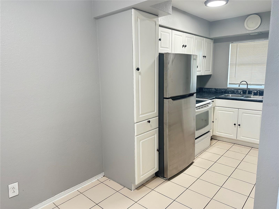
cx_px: 140
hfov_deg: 71.6
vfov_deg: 56.8
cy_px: 104
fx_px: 193
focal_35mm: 24
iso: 250
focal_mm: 6.86
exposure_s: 1/60
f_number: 1.78
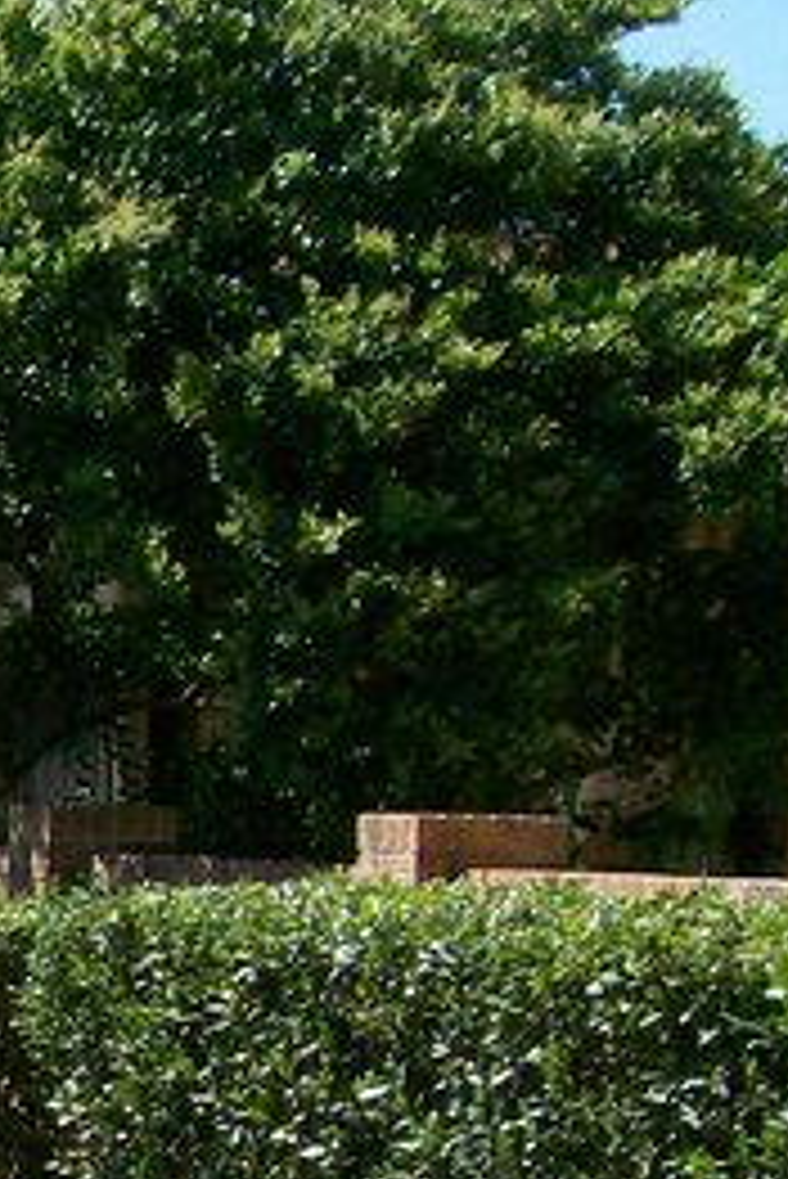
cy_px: 1112
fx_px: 3738
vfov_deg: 17.6
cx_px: -964
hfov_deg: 10.7
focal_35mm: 114
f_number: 4.8
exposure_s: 1/362
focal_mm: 6
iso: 80
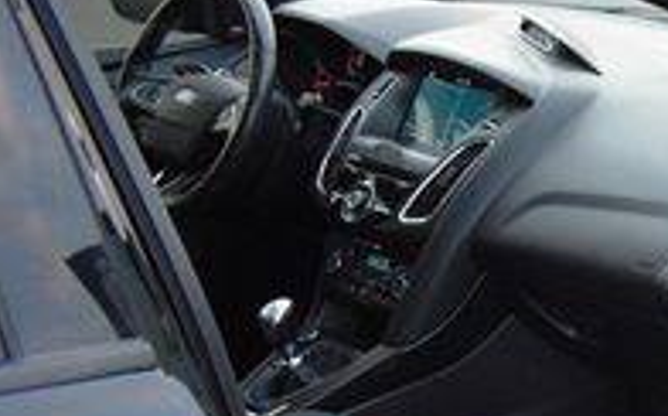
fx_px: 1637
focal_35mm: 90
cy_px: 431
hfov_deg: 19.2
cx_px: 1087
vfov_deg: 14.2
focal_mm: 18
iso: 1250
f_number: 3.5
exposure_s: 1/125
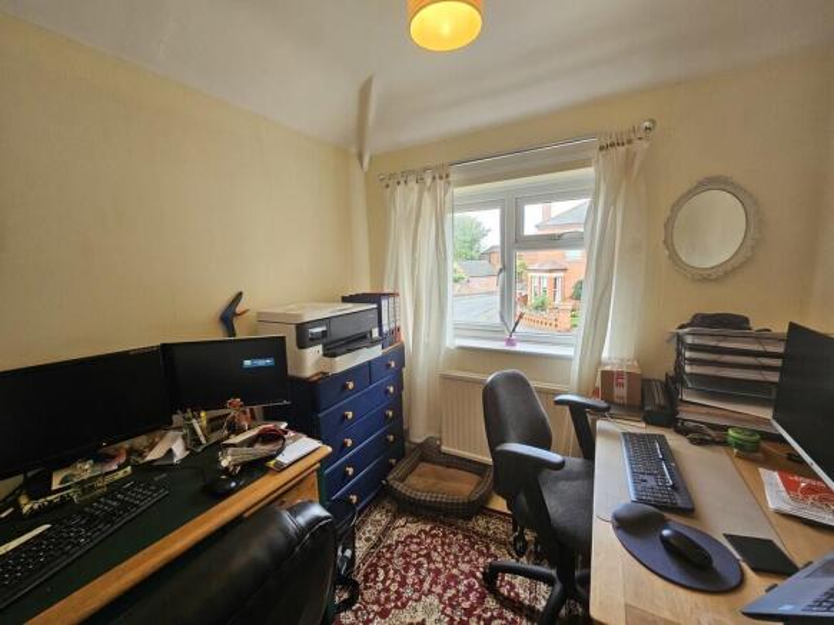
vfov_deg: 89.9
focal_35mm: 13
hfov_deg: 106.2
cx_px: 417
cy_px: 312
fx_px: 313
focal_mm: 2.2
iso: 100
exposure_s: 1/50
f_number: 2.2
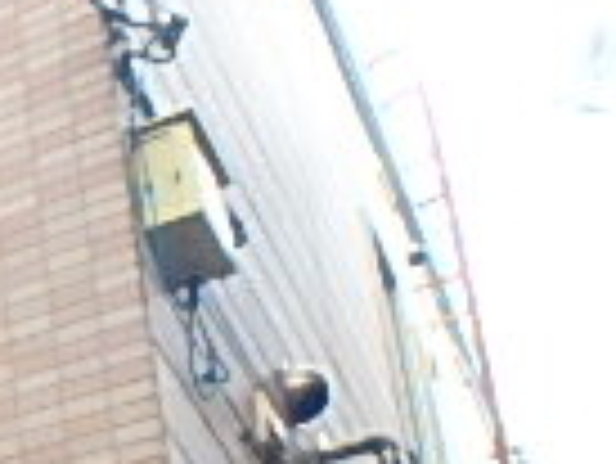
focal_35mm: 98
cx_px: -742
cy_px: 802
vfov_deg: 13.7
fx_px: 1745
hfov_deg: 14.9
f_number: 3.5
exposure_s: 1/60
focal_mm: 3.7
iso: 160
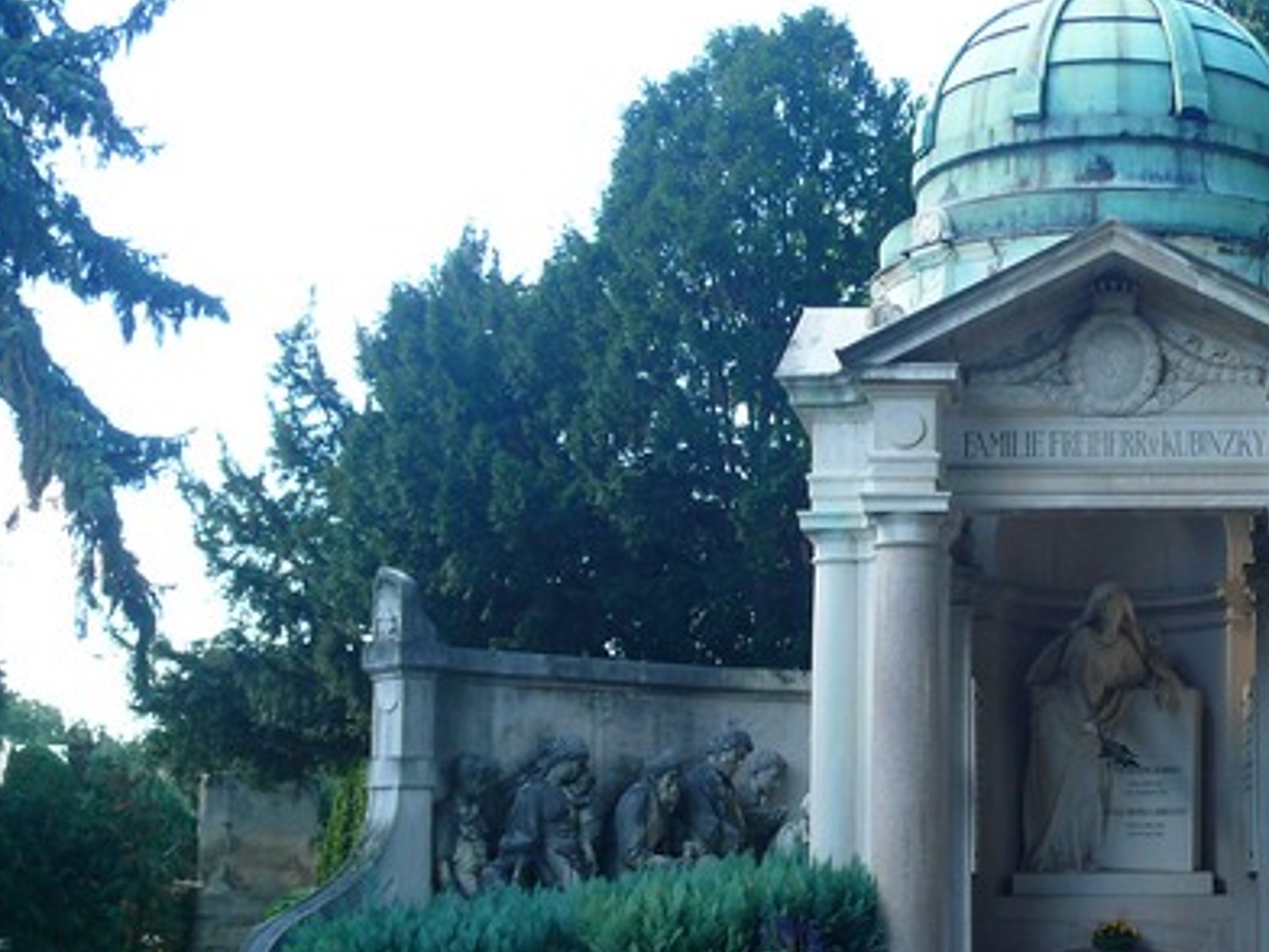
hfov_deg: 28.0
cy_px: 615
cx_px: 1114
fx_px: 2456
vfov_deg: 21.9
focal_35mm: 67
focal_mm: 7.4
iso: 100
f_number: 2.8
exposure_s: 1/50
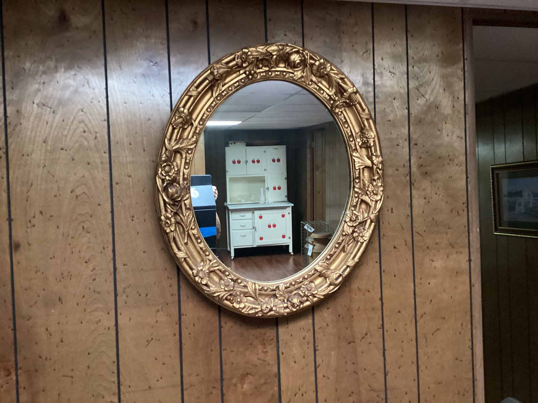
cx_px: 269
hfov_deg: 58.3
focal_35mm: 31
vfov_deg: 45.4
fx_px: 482
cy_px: 202
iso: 640
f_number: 2.4
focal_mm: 3.3
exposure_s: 1/30
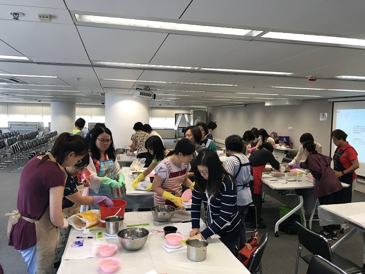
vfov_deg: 49.7
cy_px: 137
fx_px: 295
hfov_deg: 63.4
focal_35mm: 28
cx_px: 182
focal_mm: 3.99
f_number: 1.8
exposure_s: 1/33
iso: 32
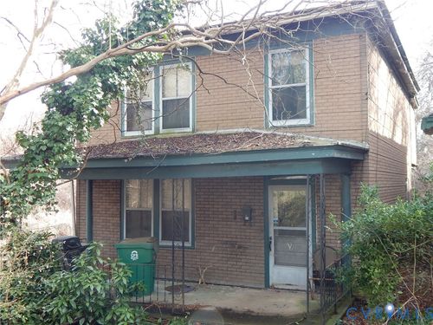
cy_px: 162
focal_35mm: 38
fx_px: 475
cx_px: 216
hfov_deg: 49.0
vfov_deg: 37.7
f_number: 3.4
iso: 125
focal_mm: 6.8
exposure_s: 1/80
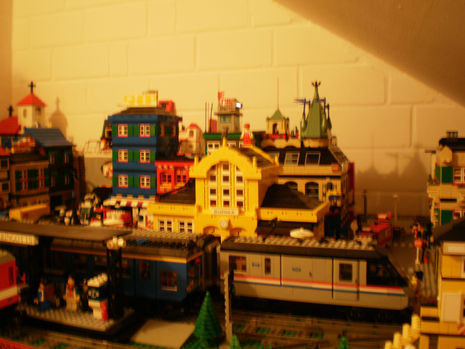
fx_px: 484
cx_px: 232
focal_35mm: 36
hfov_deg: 51.4
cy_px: 174
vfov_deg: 39.7
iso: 125
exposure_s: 1/2
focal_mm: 6.3
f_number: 3.1
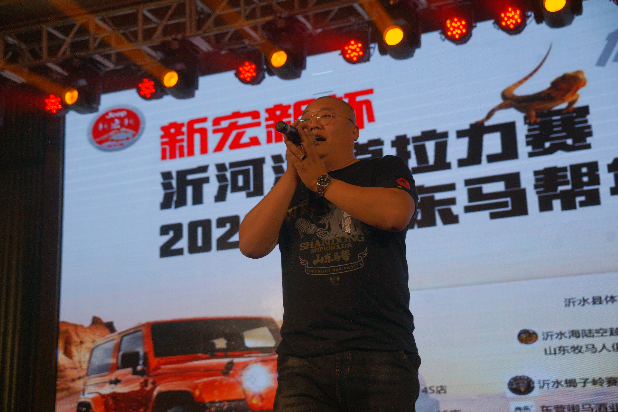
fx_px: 1030
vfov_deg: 22.6
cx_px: 309
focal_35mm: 60
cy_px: 206
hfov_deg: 33.4
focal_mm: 60
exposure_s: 1/160
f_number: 5.6
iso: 200
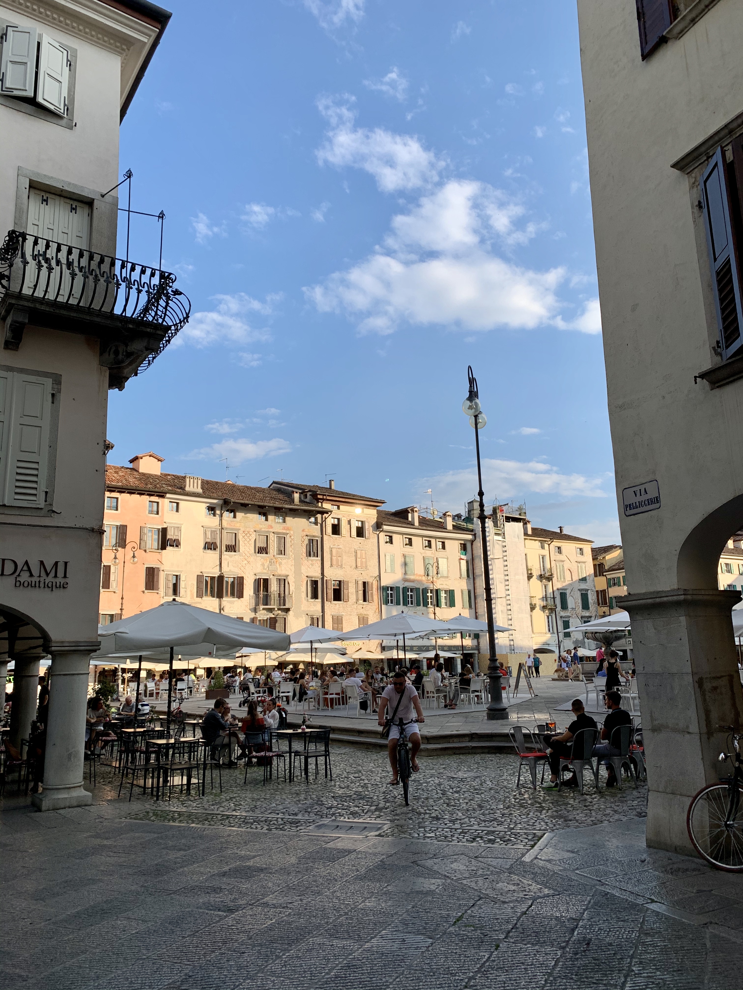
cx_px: 372
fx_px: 744
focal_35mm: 26
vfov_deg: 67.3
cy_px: 495
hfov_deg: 53.1
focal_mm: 4.25
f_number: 1.8
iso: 25
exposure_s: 1/1299
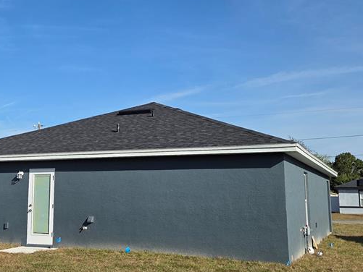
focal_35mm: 47
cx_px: 120
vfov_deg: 30.8
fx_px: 493
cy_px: 116
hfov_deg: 39.9
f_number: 1.8
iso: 80
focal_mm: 5.4
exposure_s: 1/6217
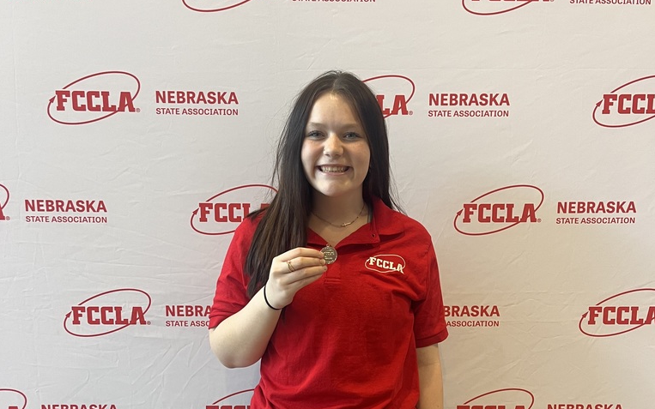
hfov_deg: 52.7
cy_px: 360
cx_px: 328
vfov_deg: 32.9
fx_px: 661
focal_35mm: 37
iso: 80
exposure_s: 1/60
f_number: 1.6
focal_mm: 5.1
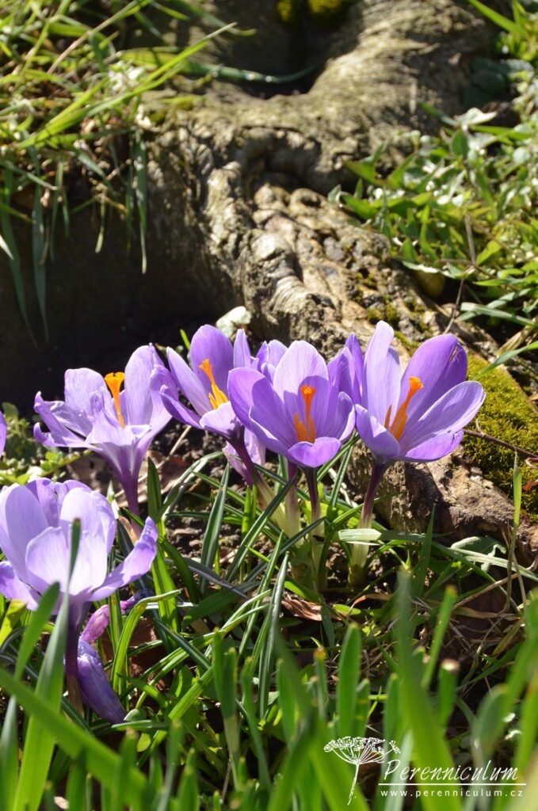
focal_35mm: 135
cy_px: 406
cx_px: 269
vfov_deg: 15.2
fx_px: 3037
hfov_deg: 10.1
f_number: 10
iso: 1600
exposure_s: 1/1600
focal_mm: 90
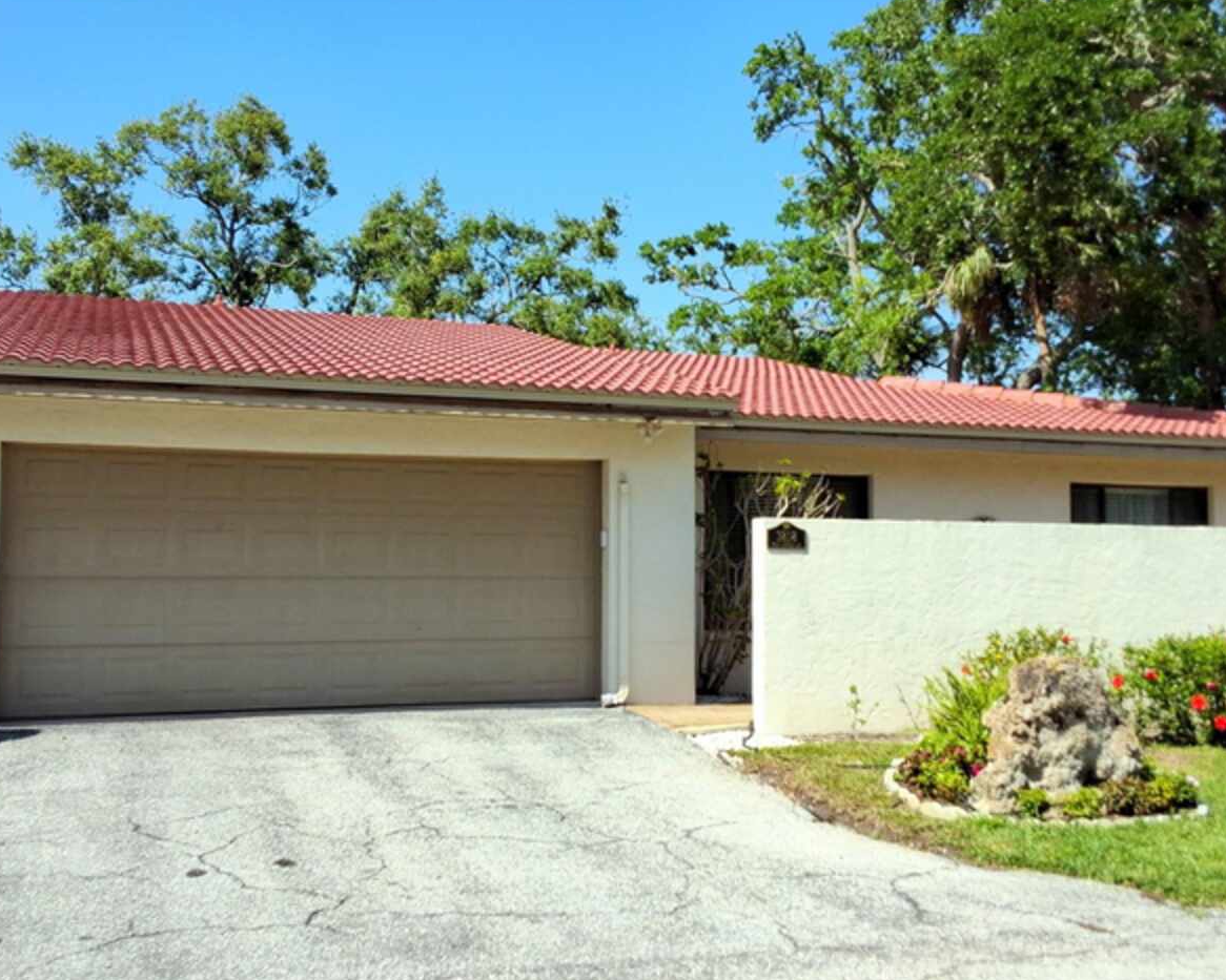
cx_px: 642
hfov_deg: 58.7
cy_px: 489
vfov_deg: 48.5
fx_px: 1089
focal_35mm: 30
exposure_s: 1/1429
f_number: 1.9
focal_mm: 2.91
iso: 32
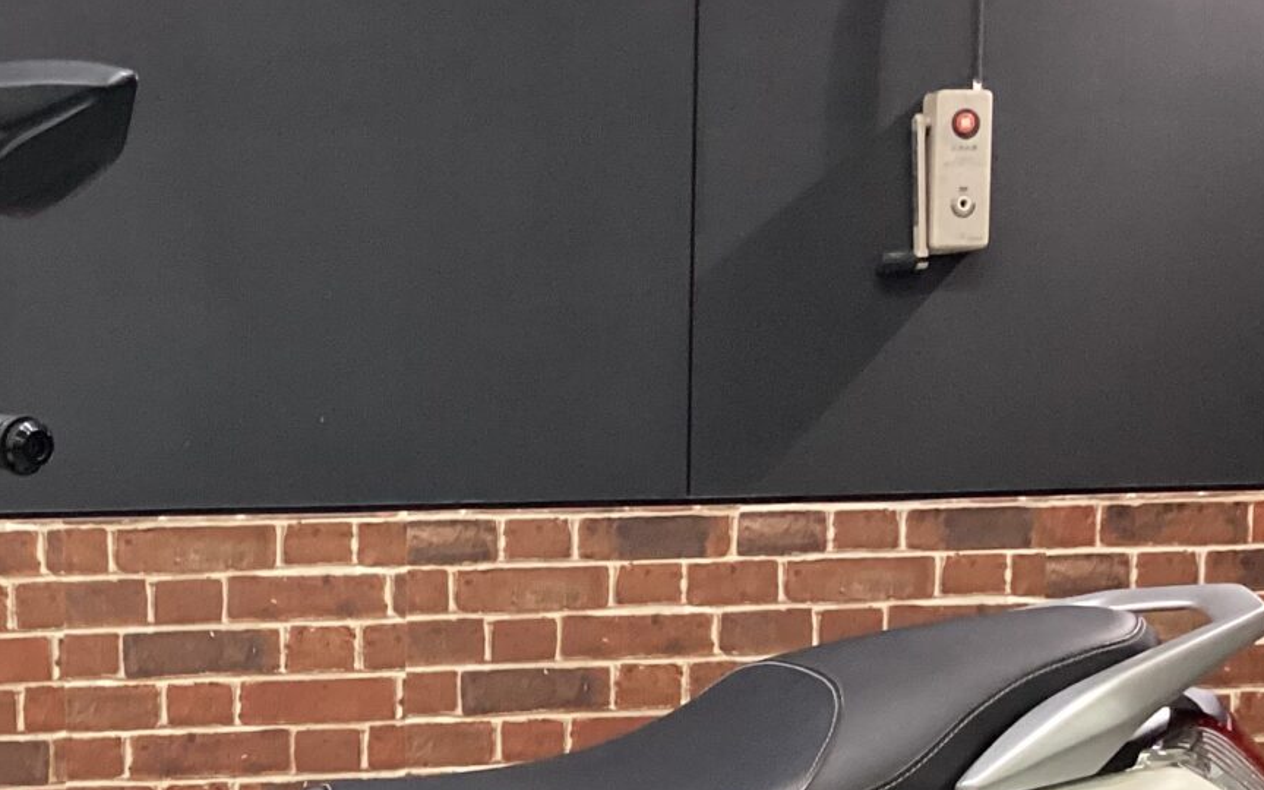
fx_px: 2515
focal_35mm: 73
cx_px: 230
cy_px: 851
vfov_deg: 17.3
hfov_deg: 27.6
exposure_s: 1/60
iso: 250
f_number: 2.4
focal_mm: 3.3
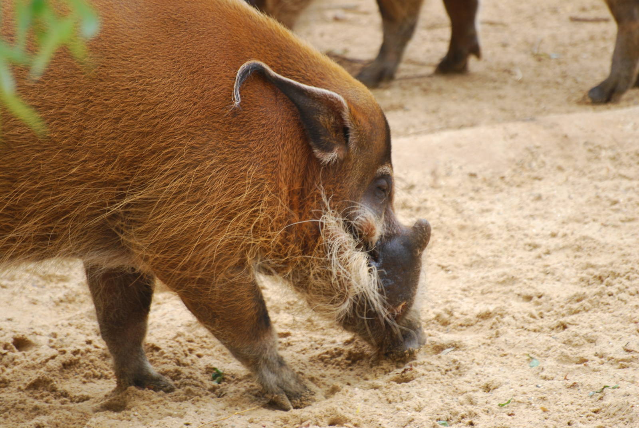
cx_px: 320
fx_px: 7997
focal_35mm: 450
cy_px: 214
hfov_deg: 4.6
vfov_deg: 3.1
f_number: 5.6
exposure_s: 1/125
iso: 200
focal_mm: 300
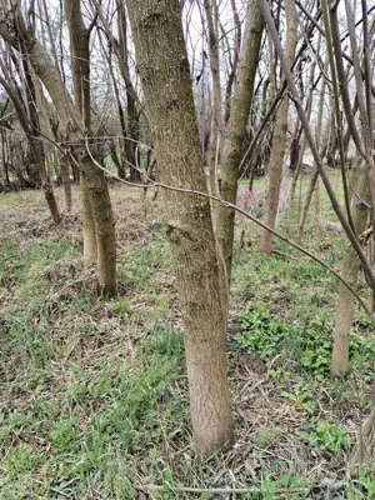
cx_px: 188
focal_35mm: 26
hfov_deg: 53.1
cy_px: 250
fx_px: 376
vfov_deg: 67.3
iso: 100
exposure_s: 1/264
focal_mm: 4.75
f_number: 1.8
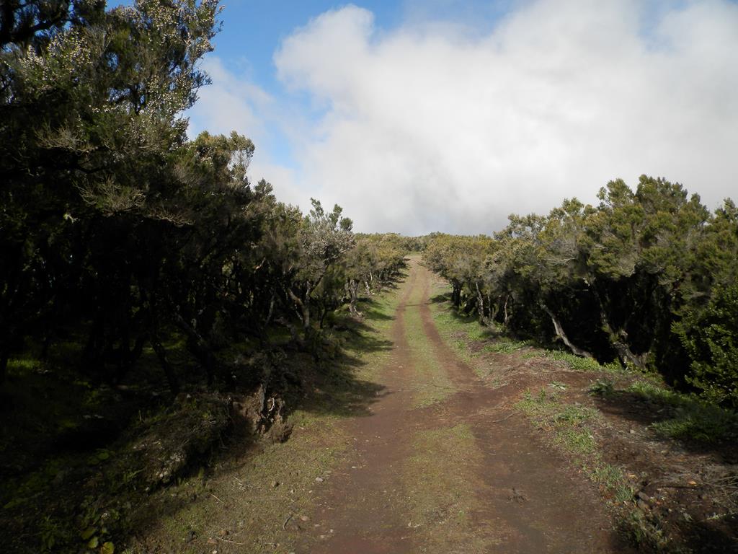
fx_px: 533
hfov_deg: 69.4
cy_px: 277
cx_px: 369
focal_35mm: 25
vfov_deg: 54.9
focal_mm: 4.5
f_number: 3.1
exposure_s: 1/1250
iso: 80
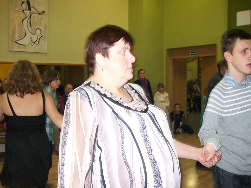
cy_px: 94
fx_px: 261
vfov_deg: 39.7
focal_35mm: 36
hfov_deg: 51.4
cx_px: 126
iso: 200
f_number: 2.7
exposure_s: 1/30
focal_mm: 6
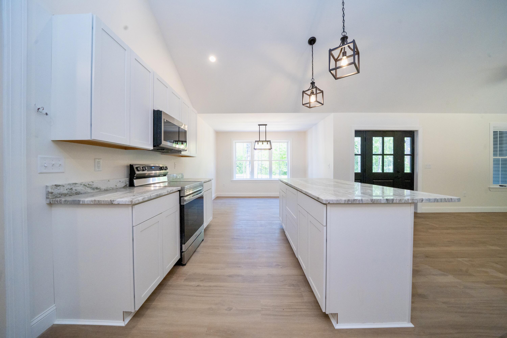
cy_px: 169
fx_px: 169
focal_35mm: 12
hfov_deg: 112.6
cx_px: 254
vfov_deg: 90.0
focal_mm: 12
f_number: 8
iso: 2000
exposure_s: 1/160
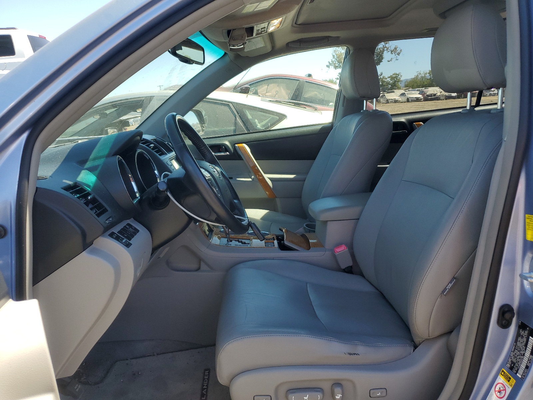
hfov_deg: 67.3
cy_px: 200
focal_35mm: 26
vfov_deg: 53.1
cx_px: 266
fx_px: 400
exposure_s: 1/833
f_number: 1.5
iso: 50
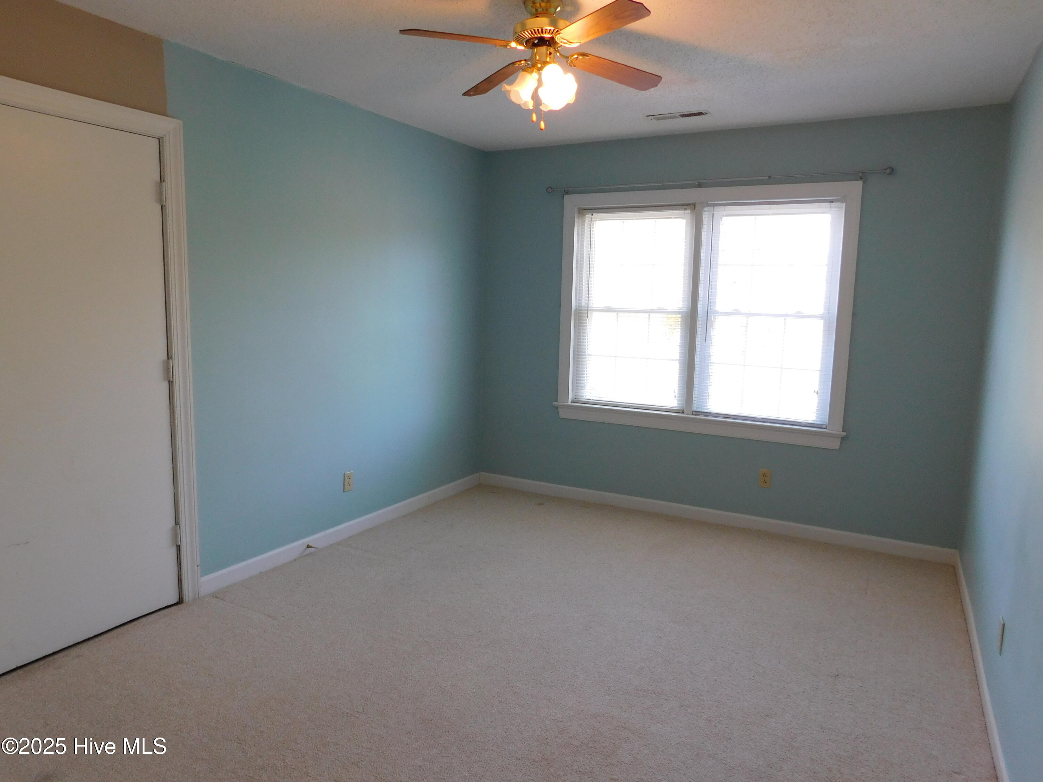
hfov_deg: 73.9
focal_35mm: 23
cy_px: 391
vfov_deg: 58.9
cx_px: 522
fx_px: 693
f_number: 3
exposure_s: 1/30
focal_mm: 4
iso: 160
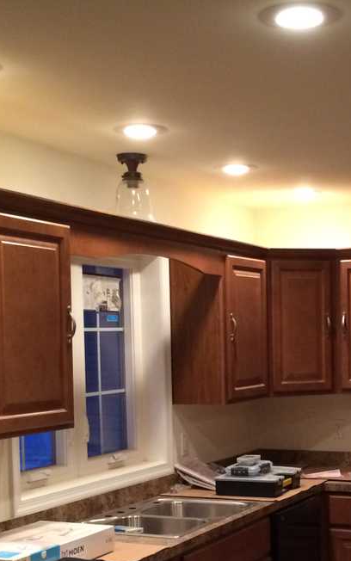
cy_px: 416
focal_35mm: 65
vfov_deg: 31.0
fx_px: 994
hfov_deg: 19.9
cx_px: 262
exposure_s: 1/30
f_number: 2.2
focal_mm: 4.12
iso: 250
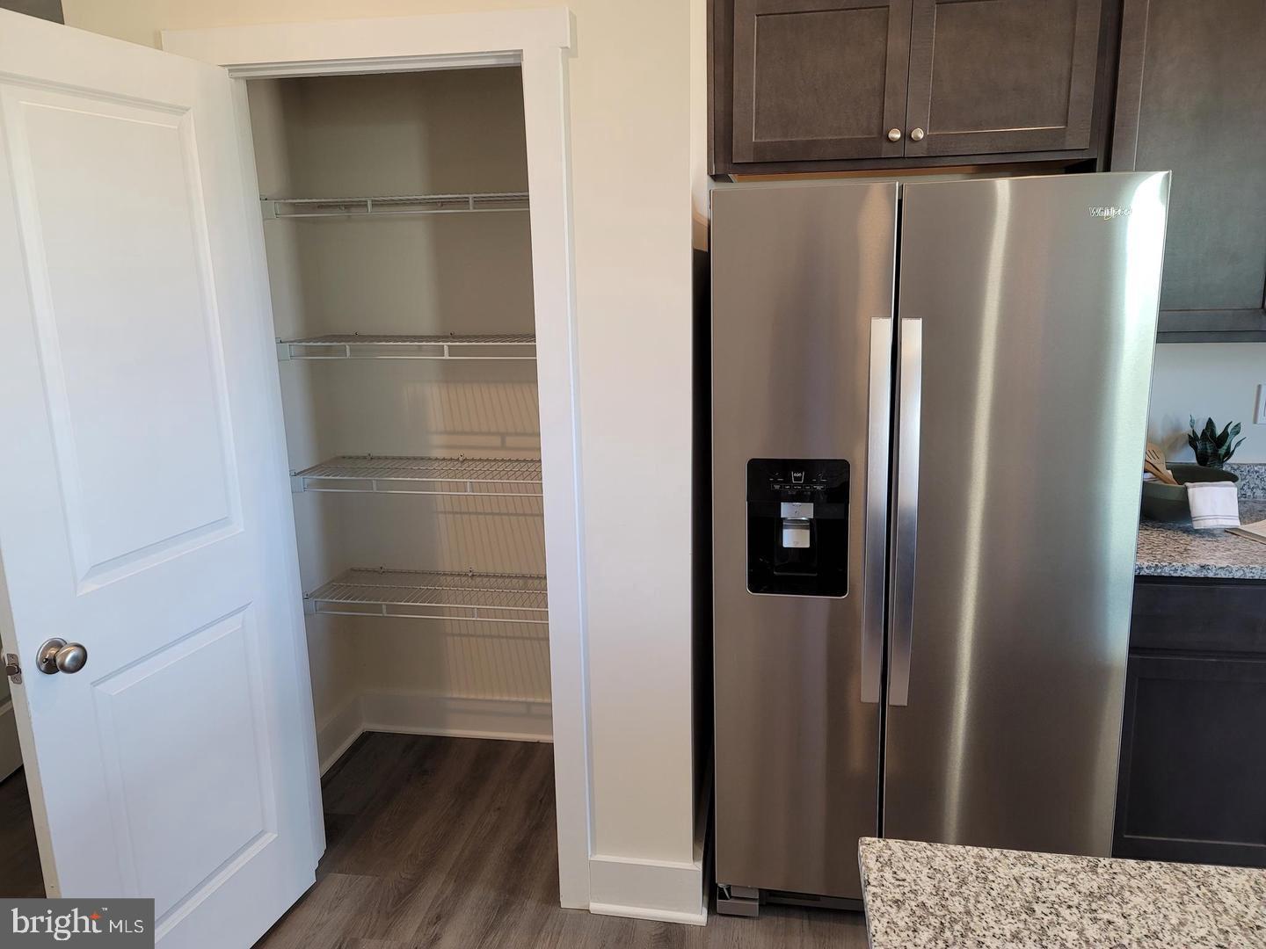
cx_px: 633
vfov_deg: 54.9
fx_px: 914
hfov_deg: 69.4
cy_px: 474
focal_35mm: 25
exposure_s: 1/60
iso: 160
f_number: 1.8
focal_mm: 7
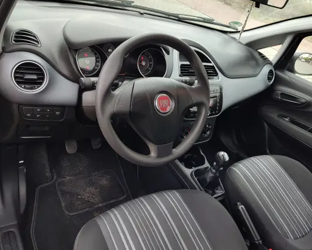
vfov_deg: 51.6
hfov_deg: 61.8
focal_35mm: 28
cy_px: 120
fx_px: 259
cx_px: 181
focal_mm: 5.56
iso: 171
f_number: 1.8
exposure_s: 1/50
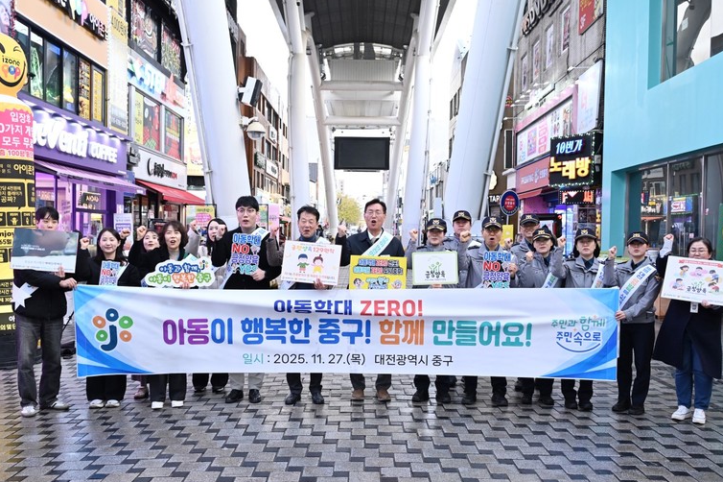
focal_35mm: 32
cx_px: 372
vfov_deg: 41.7
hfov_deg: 59.5
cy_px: 241
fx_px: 633
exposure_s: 1/160
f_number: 5.6
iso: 1600
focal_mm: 30.5
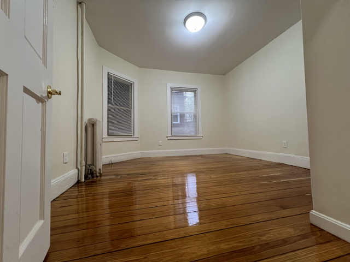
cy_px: 131
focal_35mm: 13
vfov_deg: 89.9
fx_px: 131
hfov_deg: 106.2
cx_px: 175
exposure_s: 1/60
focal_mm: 1.57
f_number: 1.8
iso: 200
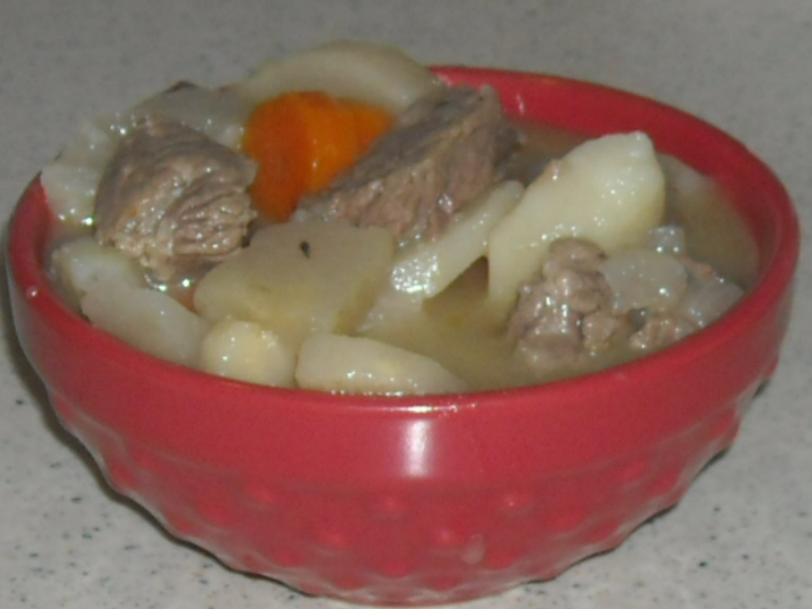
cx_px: 406
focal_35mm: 61
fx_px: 1431
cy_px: 304
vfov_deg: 24.0
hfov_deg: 31.7
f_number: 3.5
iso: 200
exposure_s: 1/125
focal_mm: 9.87
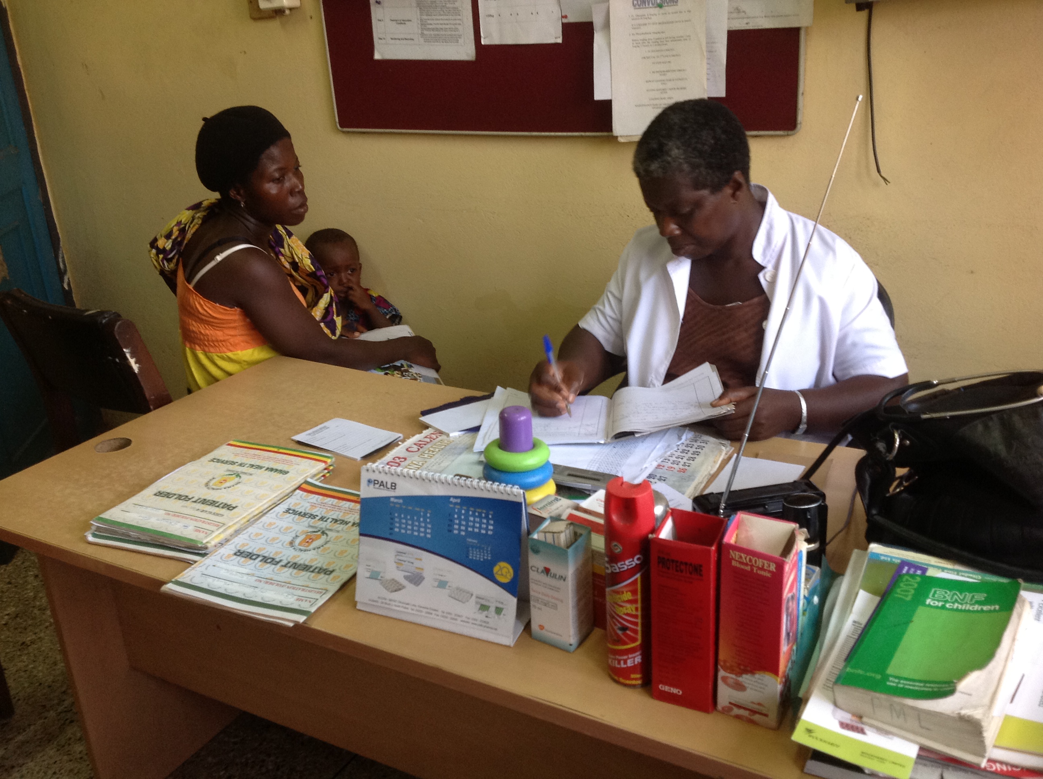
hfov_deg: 52.7
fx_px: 1053
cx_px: 522
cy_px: 390
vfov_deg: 40.6
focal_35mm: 35
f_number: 2.4
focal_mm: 4.28
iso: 125
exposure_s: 1/15
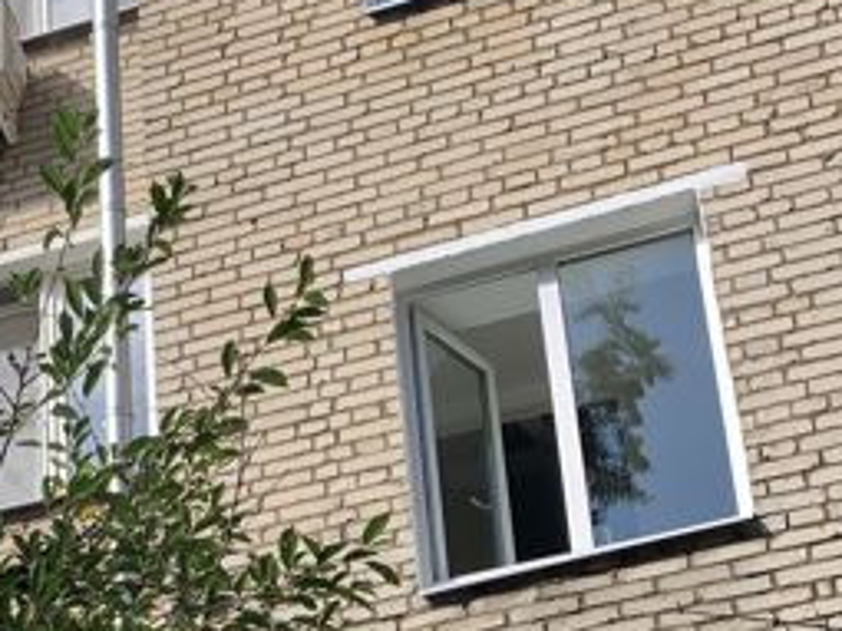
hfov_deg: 21.6
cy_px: 993
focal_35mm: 87
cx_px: -26
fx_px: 2115
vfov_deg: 15.4
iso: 25
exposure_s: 1/1266
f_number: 1.8
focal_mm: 4.25
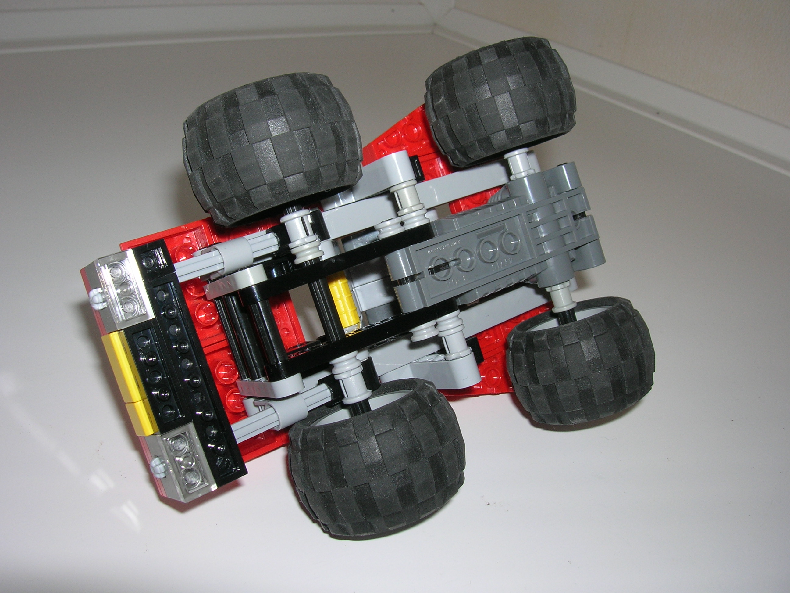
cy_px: 296
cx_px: 395
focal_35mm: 34
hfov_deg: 54.0
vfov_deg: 41.8
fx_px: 776
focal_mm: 5.7
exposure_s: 1/60.1
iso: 50
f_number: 4.9
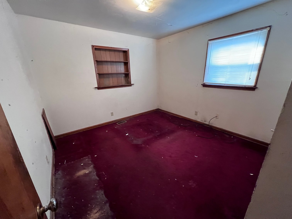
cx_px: 146
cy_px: 110
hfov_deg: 106.2
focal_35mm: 13
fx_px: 110
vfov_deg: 89.9
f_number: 1.8
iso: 800
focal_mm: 1.57
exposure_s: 1/60
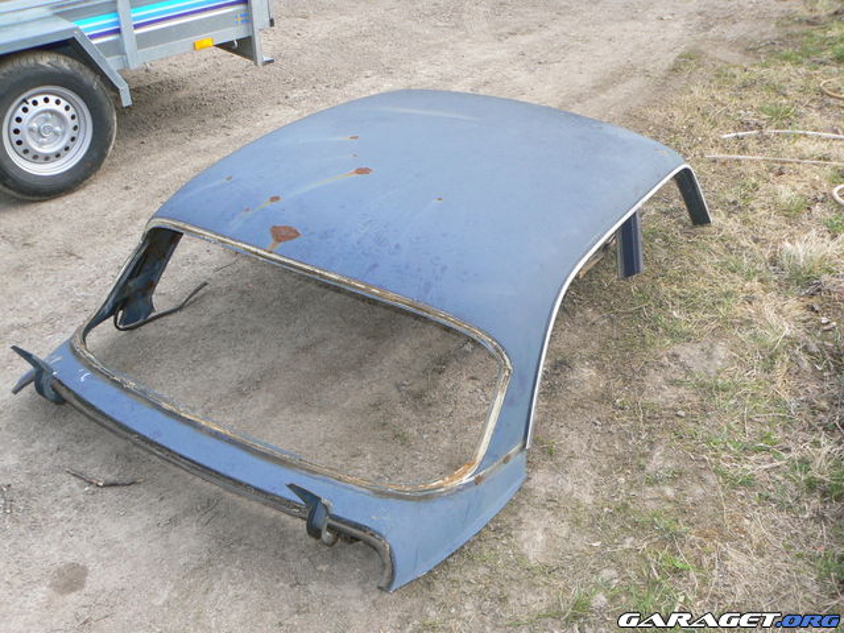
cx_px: 422
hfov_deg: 51.4
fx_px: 878
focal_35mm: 36
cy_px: 316
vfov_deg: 39.7
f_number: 5
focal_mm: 6
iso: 80
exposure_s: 1/100
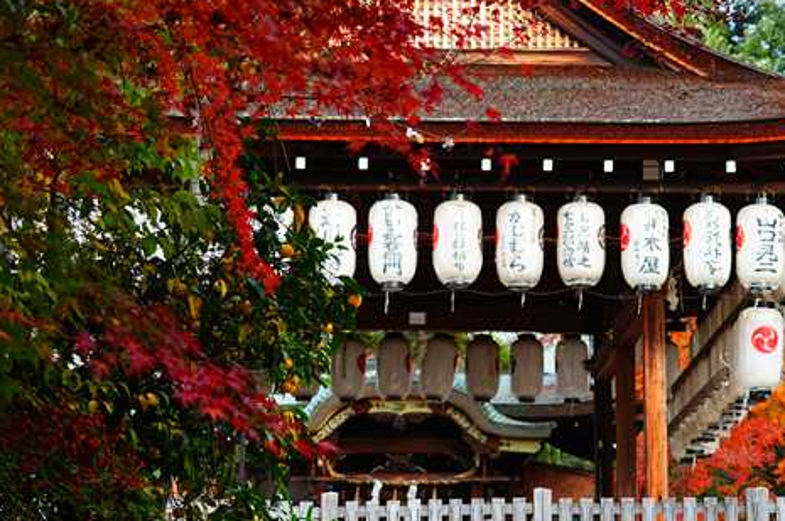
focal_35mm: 93
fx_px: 2026
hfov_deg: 21.9
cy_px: 107
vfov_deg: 14.6
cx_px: 508
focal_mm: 54
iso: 125
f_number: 4.5
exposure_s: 1/60
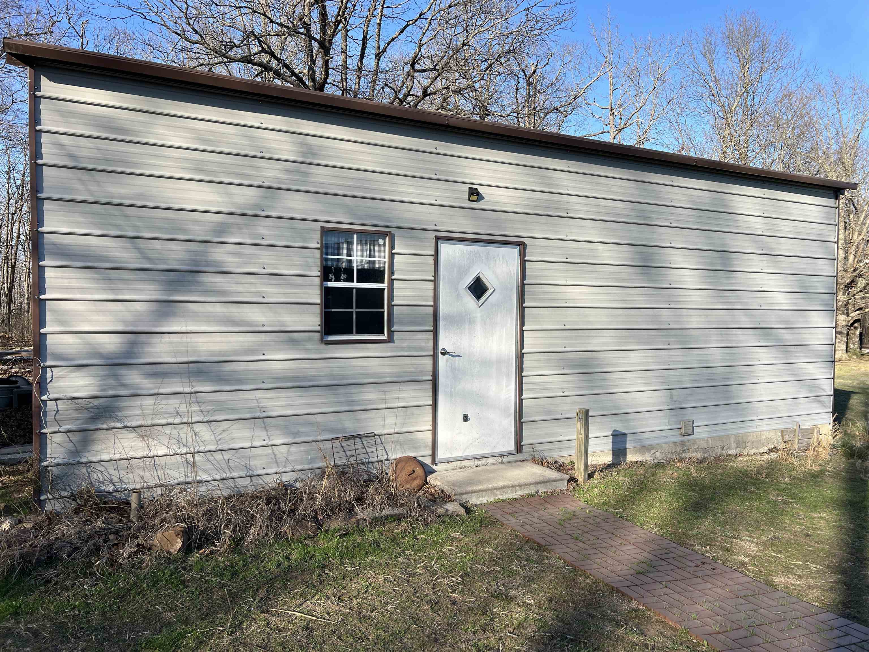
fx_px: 653
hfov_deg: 67.3
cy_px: 326
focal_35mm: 26
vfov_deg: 53.1
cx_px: 434
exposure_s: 1/2208
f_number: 1.5
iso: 50
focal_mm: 5.7
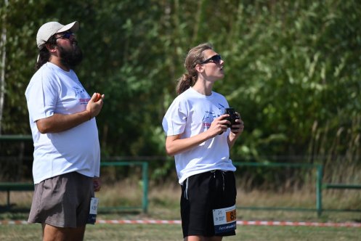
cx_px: 180
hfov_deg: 5.2
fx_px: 4013
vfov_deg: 3.4
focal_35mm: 400
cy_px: 120
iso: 640
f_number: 6.3
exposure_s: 1/2500
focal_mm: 400
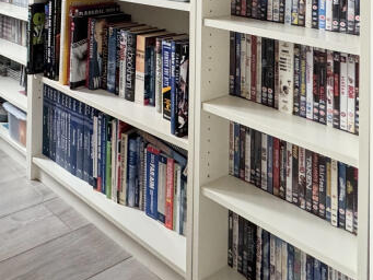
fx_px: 453
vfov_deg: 29.0
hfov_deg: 40.8
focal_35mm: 42
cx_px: 26
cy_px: -68
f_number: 2.2
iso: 320
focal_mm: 2.22
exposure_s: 1/70
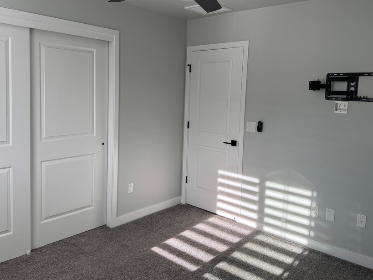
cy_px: 119
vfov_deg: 46.6
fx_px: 323
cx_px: 164
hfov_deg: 59.8
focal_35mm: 30
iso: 80
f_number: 1.78
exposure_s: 1/321
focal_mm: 6.76
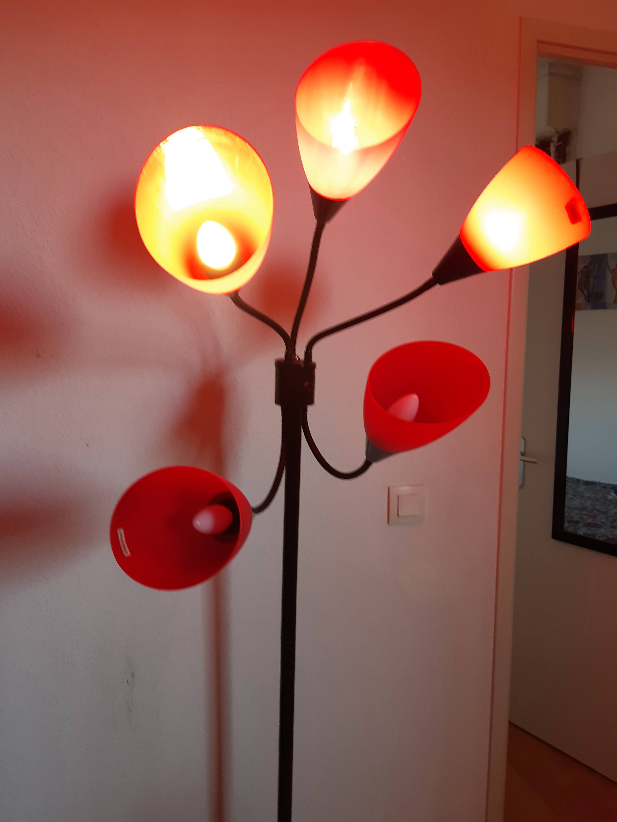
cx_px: 308
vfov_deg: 67.3
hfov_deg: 53.1
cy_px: 411
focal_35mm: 26
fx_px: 618
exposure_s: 1/50
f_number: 1.7
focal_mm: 3.92
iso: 50
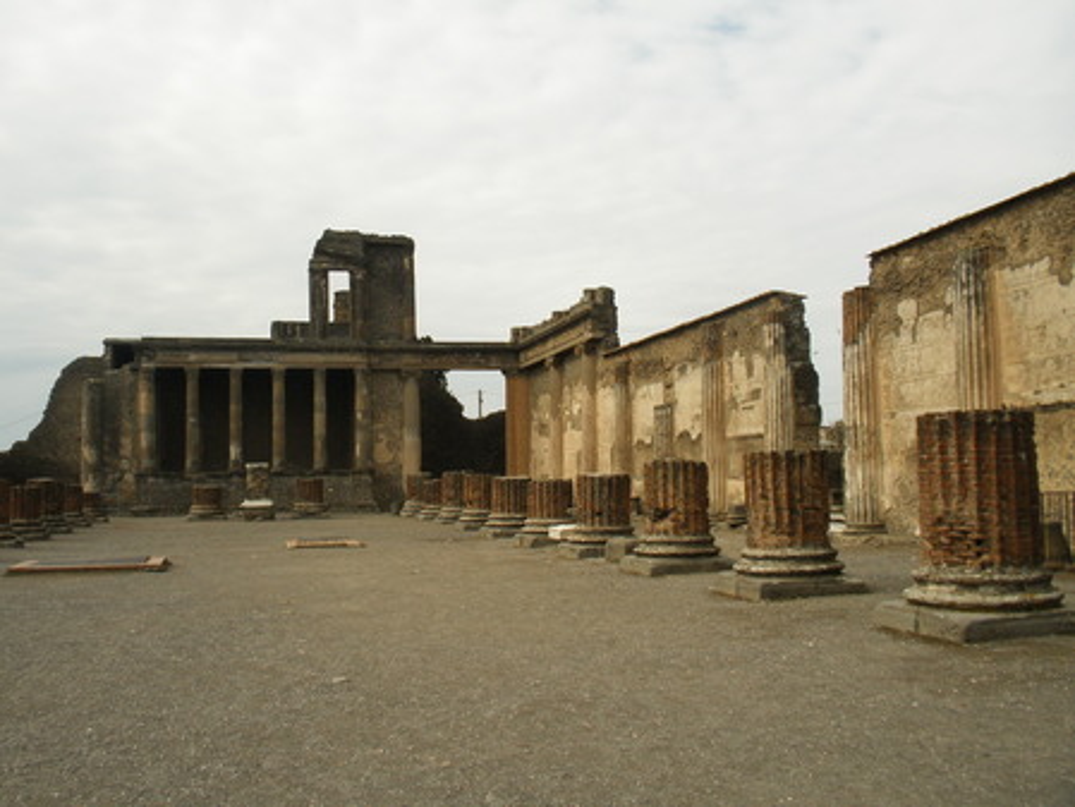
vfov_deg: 38.7
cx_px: 538
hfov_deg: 50.1
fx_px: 1149
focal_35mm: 37
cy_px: 404
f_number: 10
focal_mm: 6.6
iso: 64
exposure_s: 1/125
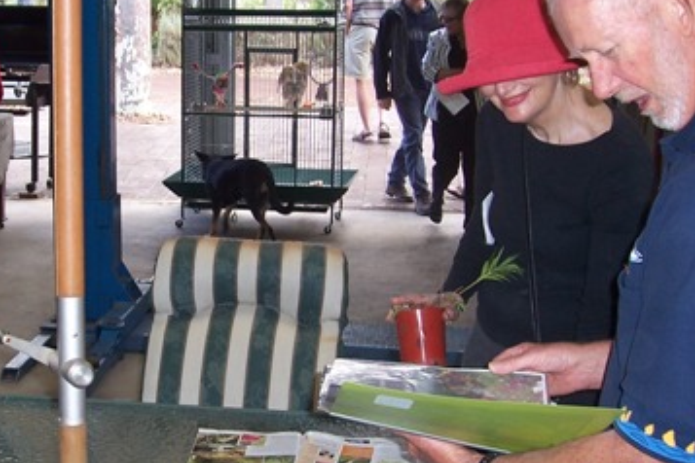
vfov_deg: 22.3
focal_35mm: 61
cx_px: 199
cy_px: 229
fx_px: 1178
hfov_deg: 32.4
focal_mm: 5.6
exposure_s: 1/60
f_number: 2.7
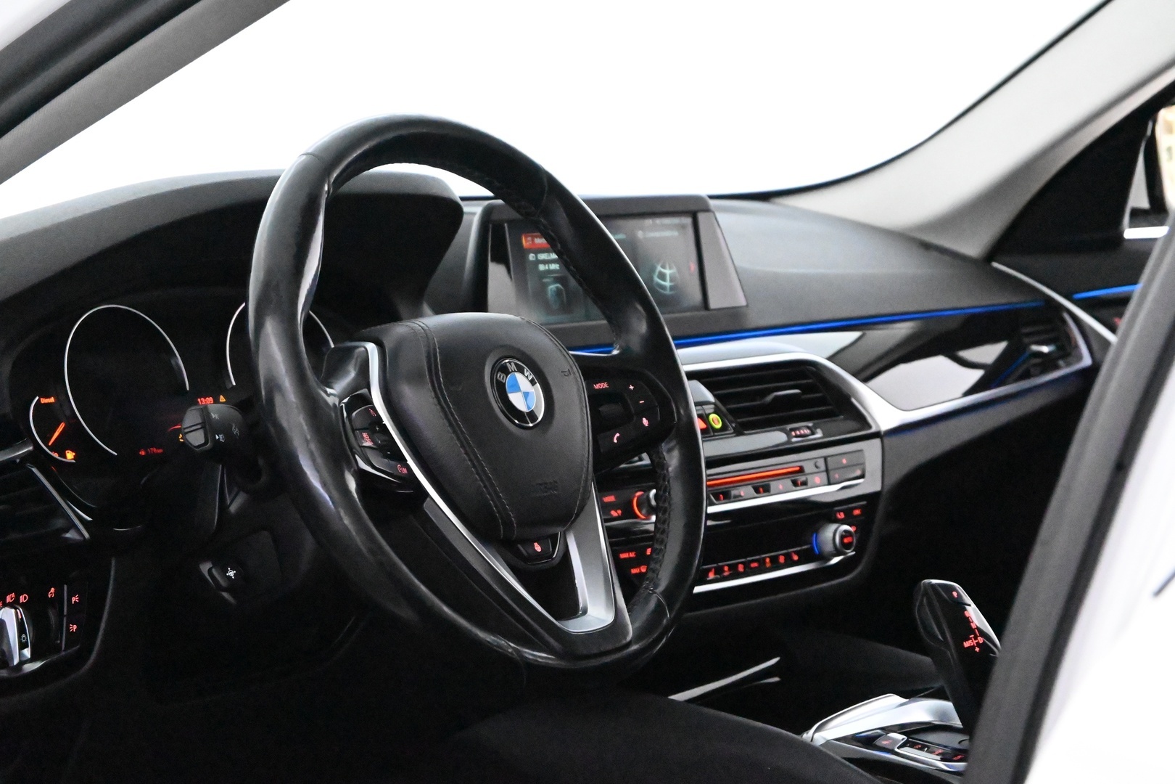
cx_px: 588
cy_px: 392
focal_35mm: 75
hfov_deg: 27.0
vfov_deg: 18.2
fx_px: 2448
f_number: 6.3
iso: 25600
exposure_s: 1/80
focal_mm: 50
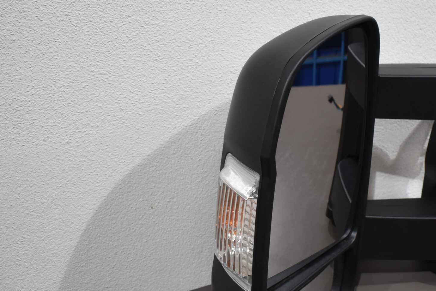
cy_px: 163
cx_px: 300
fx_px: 702
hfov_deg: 34.1
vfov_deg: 23.4
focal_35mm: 58
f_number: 3.8
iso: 800
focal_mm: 22
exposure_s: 1/200
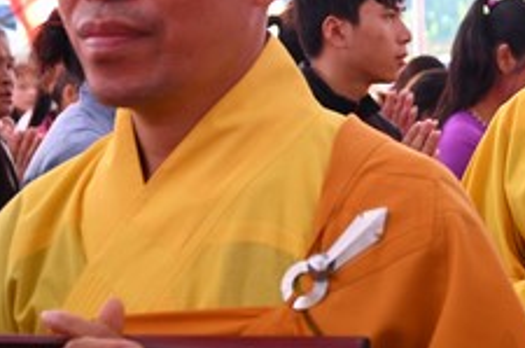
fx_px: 1601
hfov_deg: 18.0
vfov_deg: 12.4
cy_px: 86
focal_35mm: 110
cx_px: 567
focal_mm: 38
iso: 1000
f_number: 4.5
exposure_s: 1/250
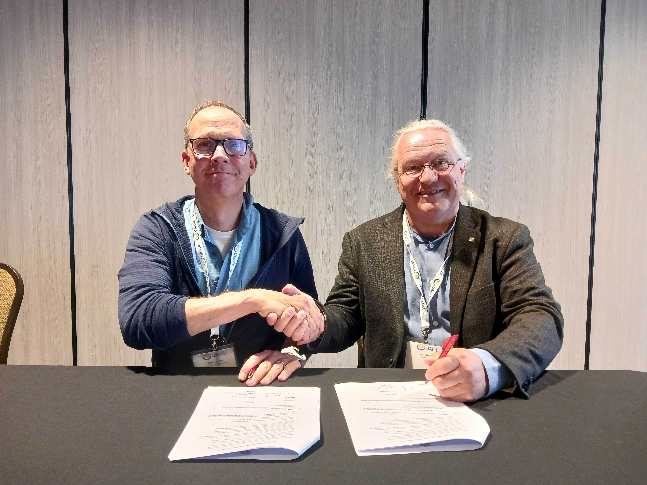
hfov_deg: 65.3
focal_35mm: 27
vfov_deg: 51.4
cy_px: 242
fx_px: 505
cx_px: 324
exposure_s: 1/20
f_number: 1.8
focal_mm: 4
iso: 500
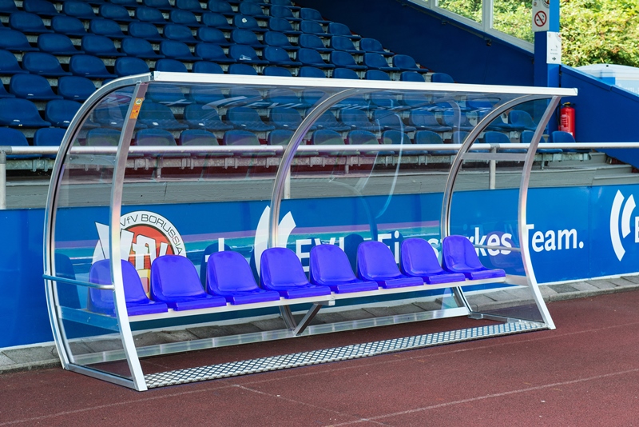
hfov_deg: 32.4
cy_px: 214
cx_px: 320
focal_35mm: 62
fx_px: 1101
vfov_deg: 21.9
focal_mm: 62
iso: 400
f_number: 8
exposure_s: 1/500
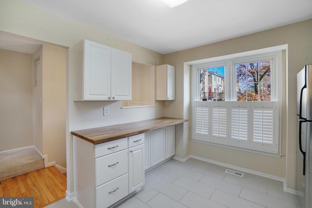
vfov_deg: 73.7
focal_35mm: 16
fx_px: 139
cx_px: 156
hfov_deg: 96.7
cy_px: 104
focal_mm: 16
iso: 1250
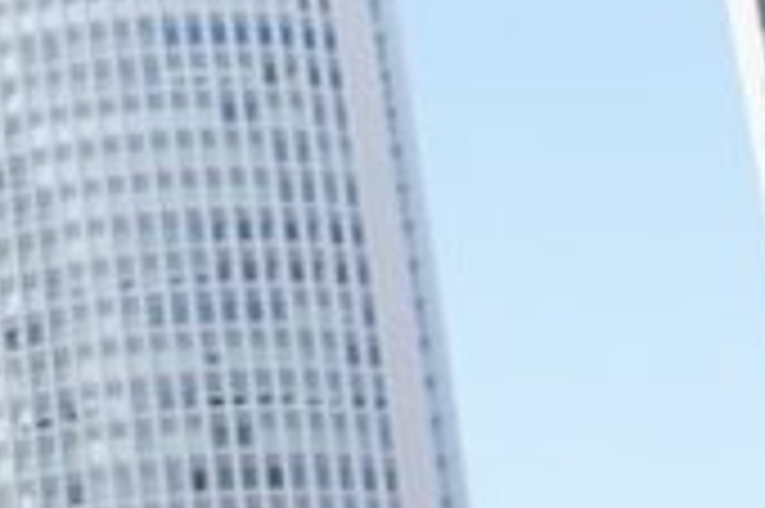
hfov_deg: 10.6
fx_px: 3460
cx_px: -1152
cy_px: 769
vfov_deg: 8.2
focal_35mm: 163
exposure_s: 1/125
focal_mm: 18
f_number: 5.6
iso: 100
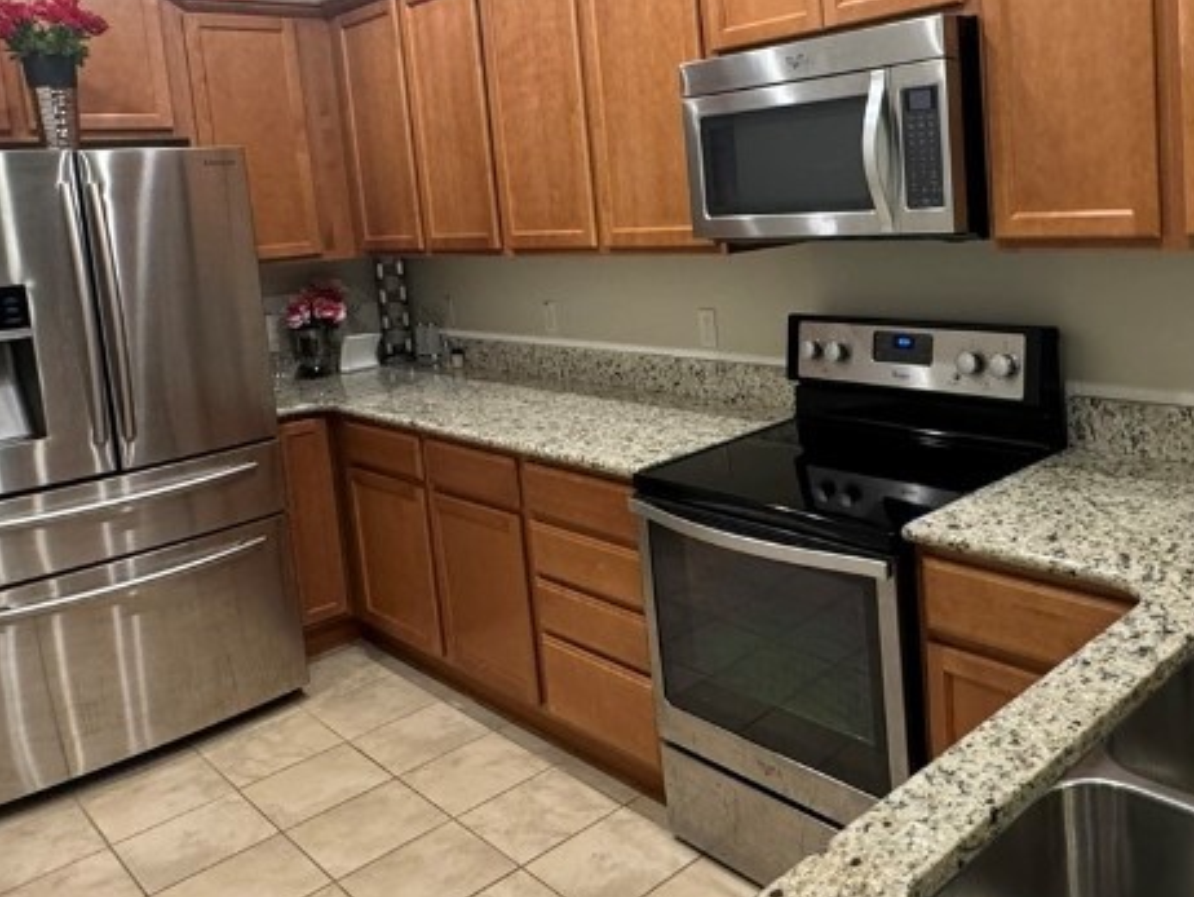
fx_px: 1070
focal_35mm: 31
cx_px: 775
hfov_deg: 57.3
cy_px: 305
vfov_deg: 44.9
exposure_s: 1/60
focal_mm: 2.22
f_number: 2.2
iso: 400
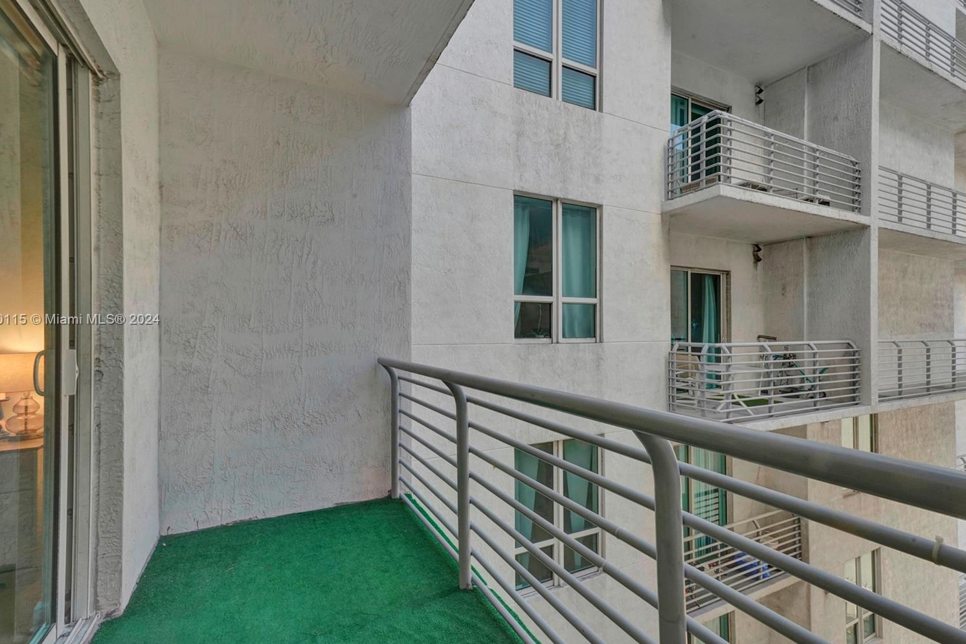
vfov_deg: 77.3
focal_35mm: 15
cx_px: 471
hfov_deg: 100.4
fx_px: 403
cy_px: 320
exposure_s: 1/100
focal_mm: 14
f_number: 20
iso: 1600
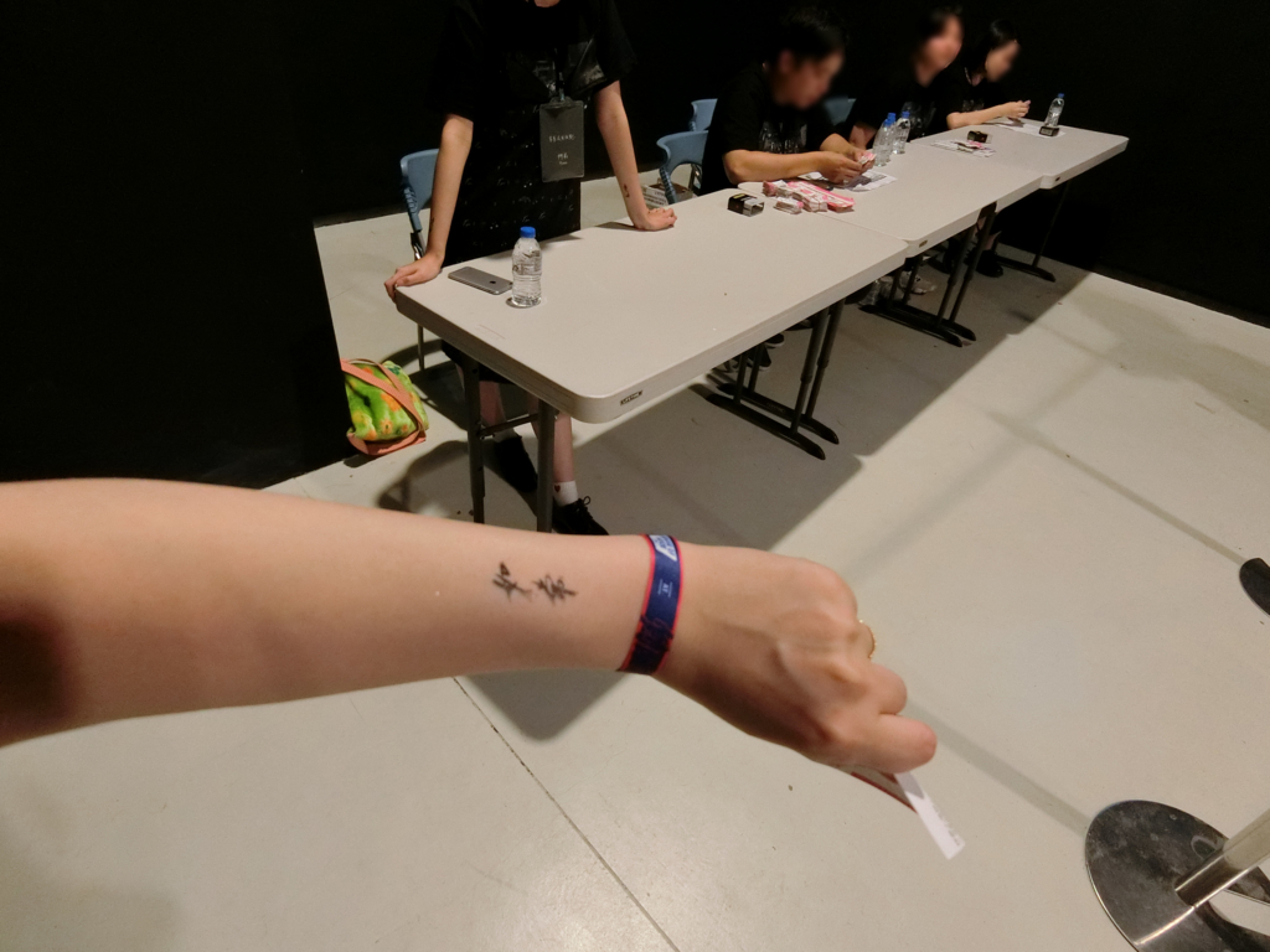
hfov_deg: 84.7
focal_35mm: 19
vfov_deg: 68.7
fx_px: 697
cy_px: 476
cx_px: 635
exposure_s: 1/30
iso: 800
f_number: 2.7
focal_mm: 4.06
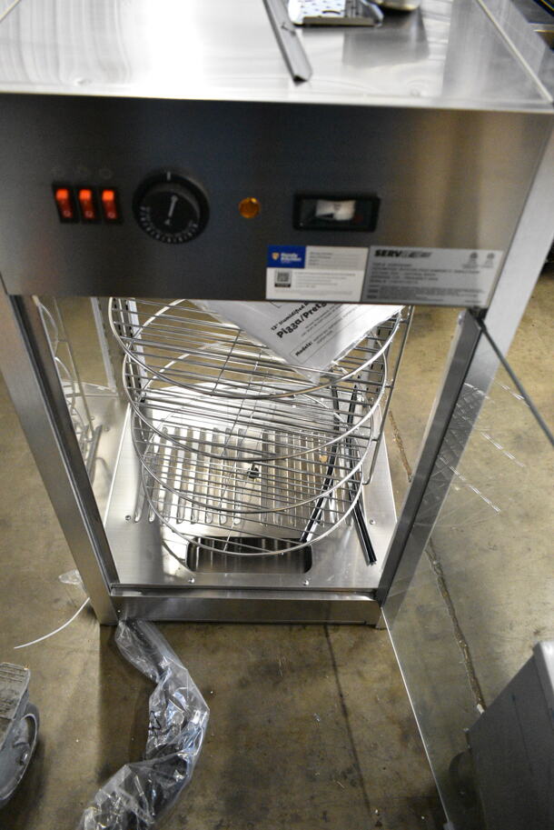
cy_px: 415
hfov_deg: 48.0
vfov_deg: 67.3
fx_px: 622
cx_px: 277
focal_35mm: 27
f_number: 4.5
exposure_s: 1/80
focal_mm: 18
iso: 6400
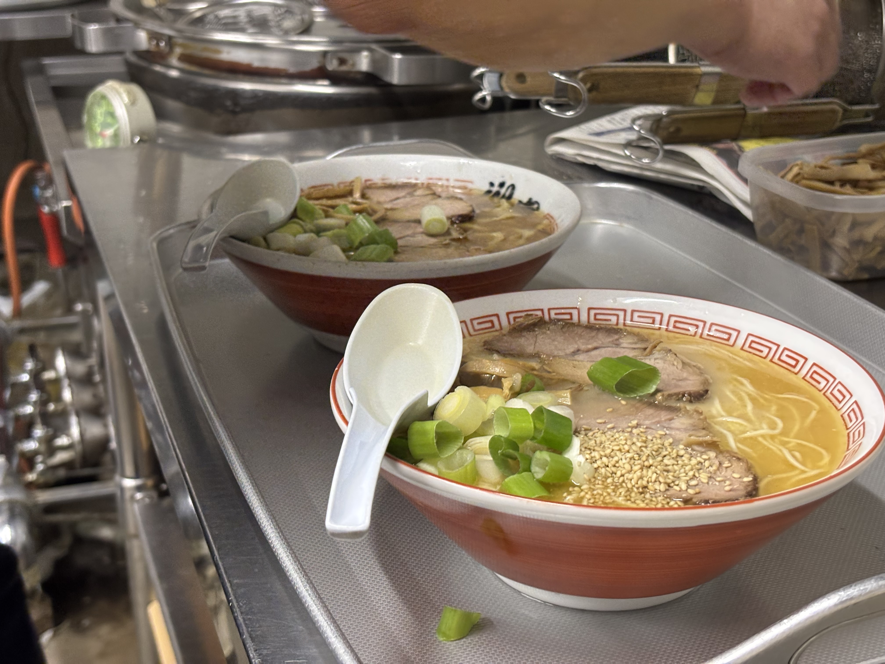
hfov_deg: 36.8
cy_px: 332
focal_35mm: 52
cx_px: 442
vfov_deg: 28.0
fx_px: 1329
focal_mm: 5.96
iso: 200
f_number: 1.6
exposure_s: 1/33
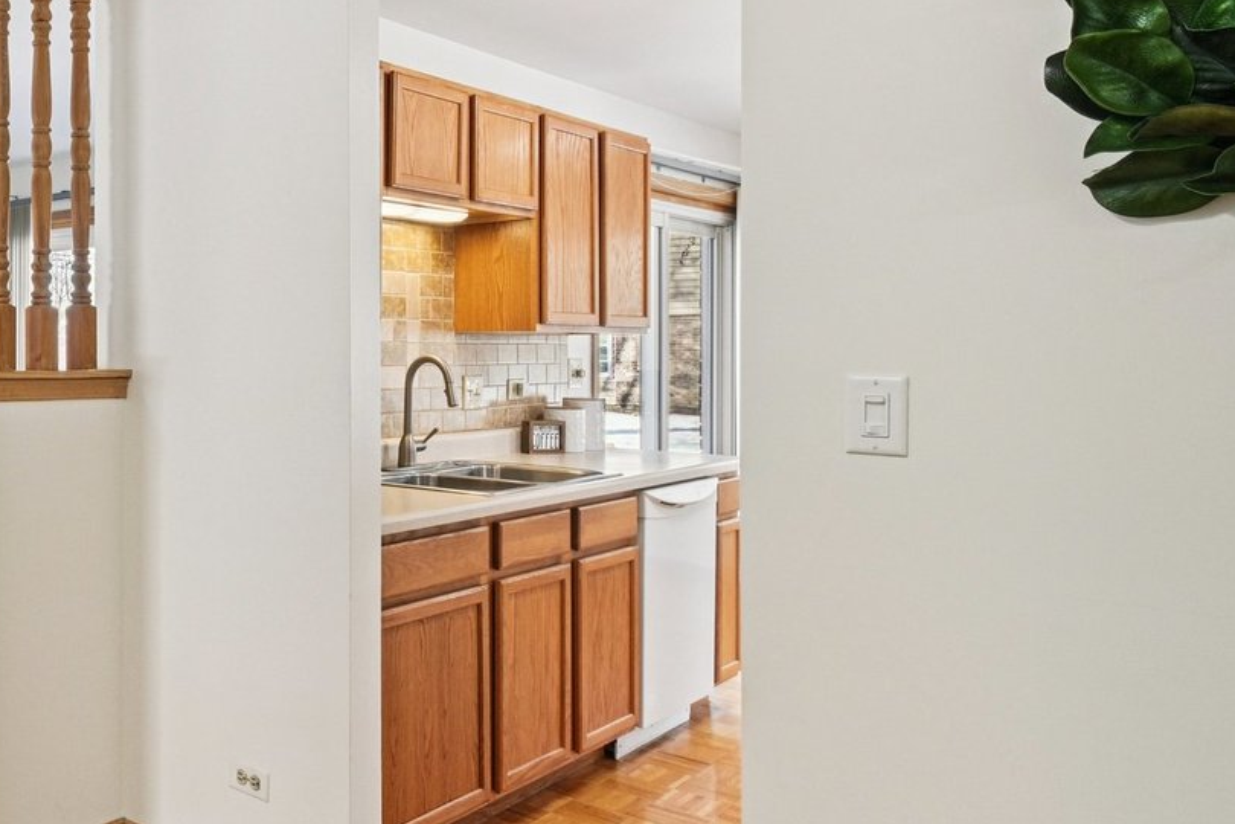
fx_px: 1029
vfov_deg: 43.5
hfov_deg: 50.8
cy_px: 356
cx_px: 20
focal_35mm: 30
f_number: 8
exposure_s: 1/15
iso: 250
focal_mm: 10
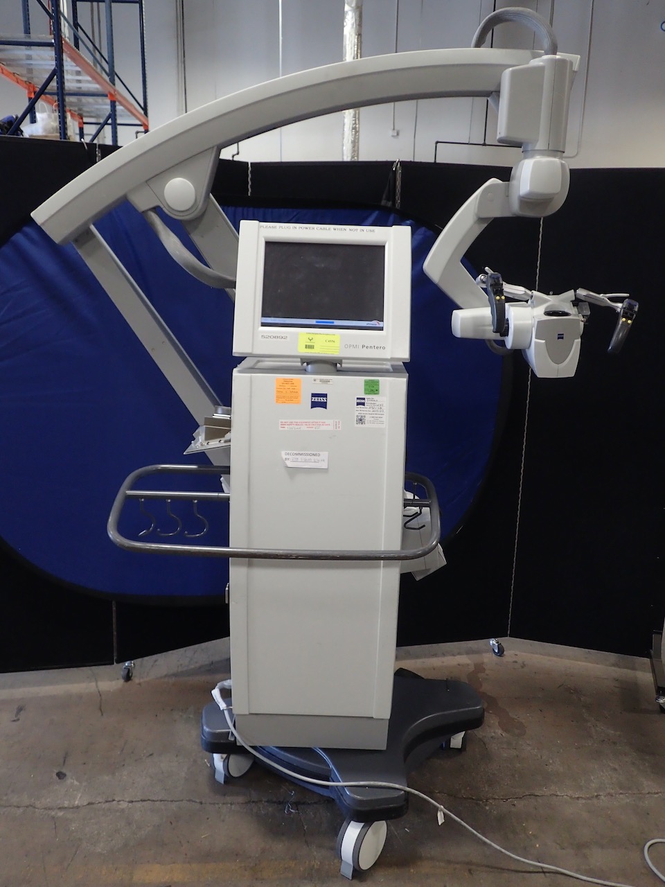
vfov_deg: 60.0
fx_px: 768
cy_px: 444
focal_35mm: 30
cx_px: 332
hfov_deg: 46.8
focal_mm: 5.5
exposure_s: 1/30
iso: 320
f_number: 2.3
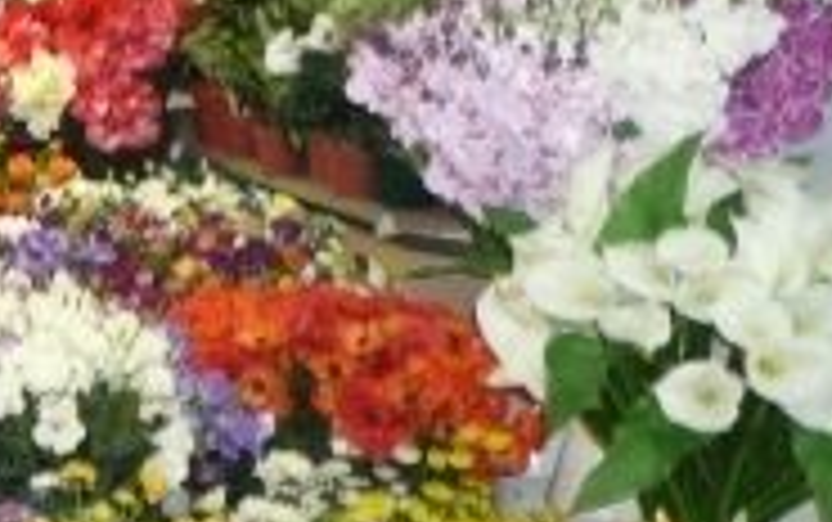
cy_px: 54
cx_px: -427
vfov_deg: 15.1
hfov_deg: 20.5
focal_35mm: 86
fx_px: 1952
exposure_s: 1/30
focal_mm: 4.4
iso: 320
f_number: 2.8
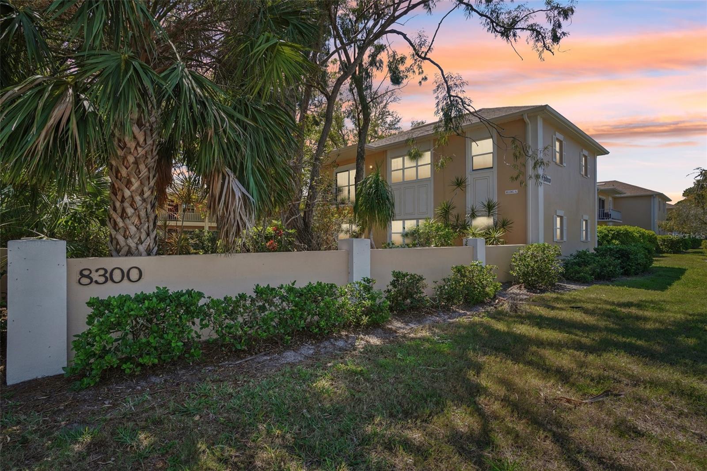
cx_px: 354
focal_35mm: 16
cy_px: 236
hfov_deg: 95.0
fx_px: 324
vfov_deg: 72.0
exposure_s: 1/60
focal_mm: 11
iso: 100
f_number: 8
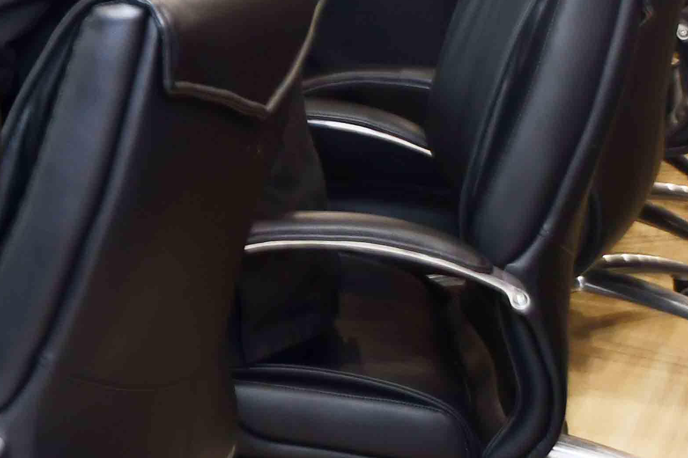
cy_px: -355
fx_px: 2656
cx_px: -194
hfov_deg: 14.2
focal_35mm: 139
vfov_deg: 9.4
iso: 450
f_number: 4
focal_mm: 26
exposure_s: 1/60
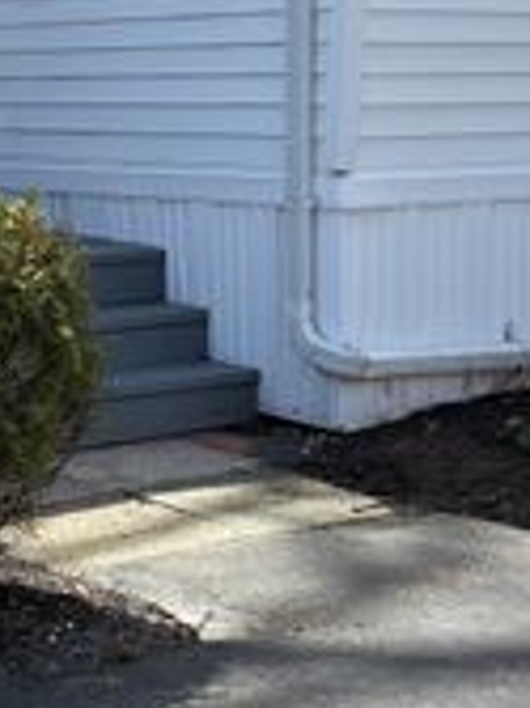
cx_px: 98
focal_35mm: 104
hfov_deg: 14.1
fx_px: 2126
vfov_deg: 18.7
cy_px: 104
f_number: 1.6
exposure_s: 1/3125
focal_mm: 5.96
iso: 64
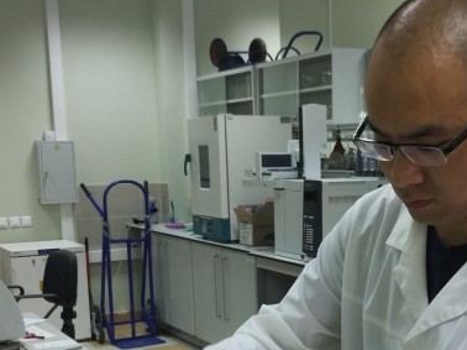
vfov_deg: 23.6
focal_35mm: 61
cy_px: 291
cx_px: 336
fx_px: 822
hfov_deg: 31.3
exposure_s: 1/50
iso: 230
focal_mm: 4.12
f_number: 2
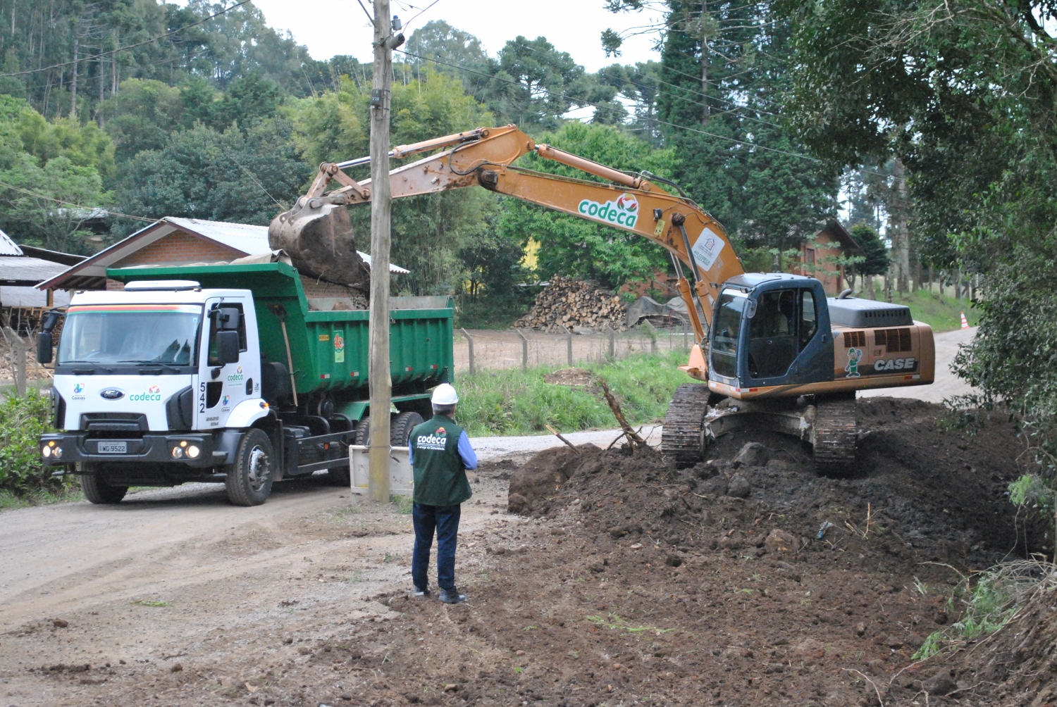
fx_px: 1984
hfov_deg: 29.8
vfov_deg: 20.2
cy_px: 354
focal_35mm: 68
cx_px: 528
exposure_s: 1/1000
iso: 1600
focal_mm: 45
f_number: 5.3
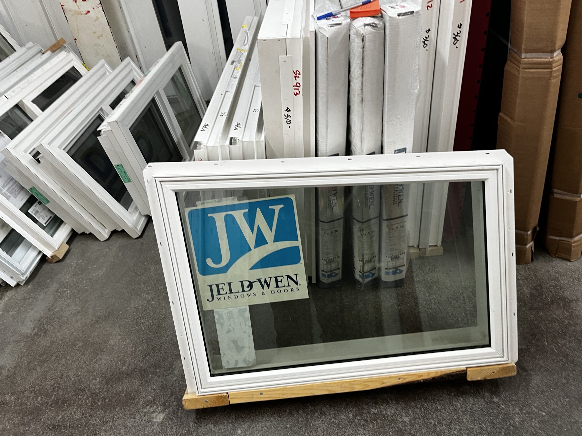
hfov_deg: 67.3
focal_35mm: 26
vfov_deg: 53.1
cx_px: 291
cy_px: 218
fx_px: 437
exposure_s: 1/60
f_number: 1.6
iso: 125
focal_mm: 5.1
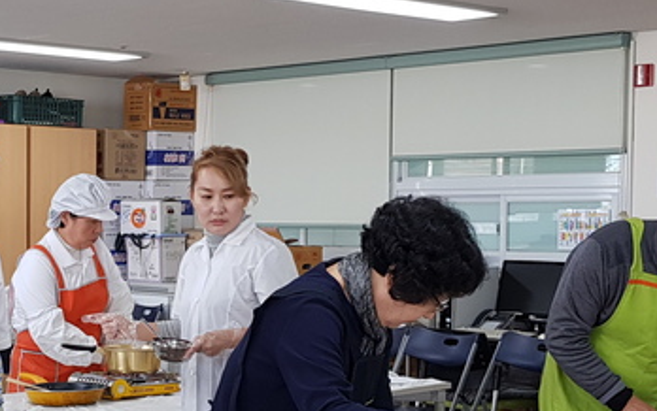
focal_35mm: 81
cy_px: 292
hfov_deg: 25.2
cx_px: 160
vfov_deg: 16.1
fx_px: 1451
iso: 80
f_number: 1.7
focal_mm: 4.3
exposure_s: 1/60
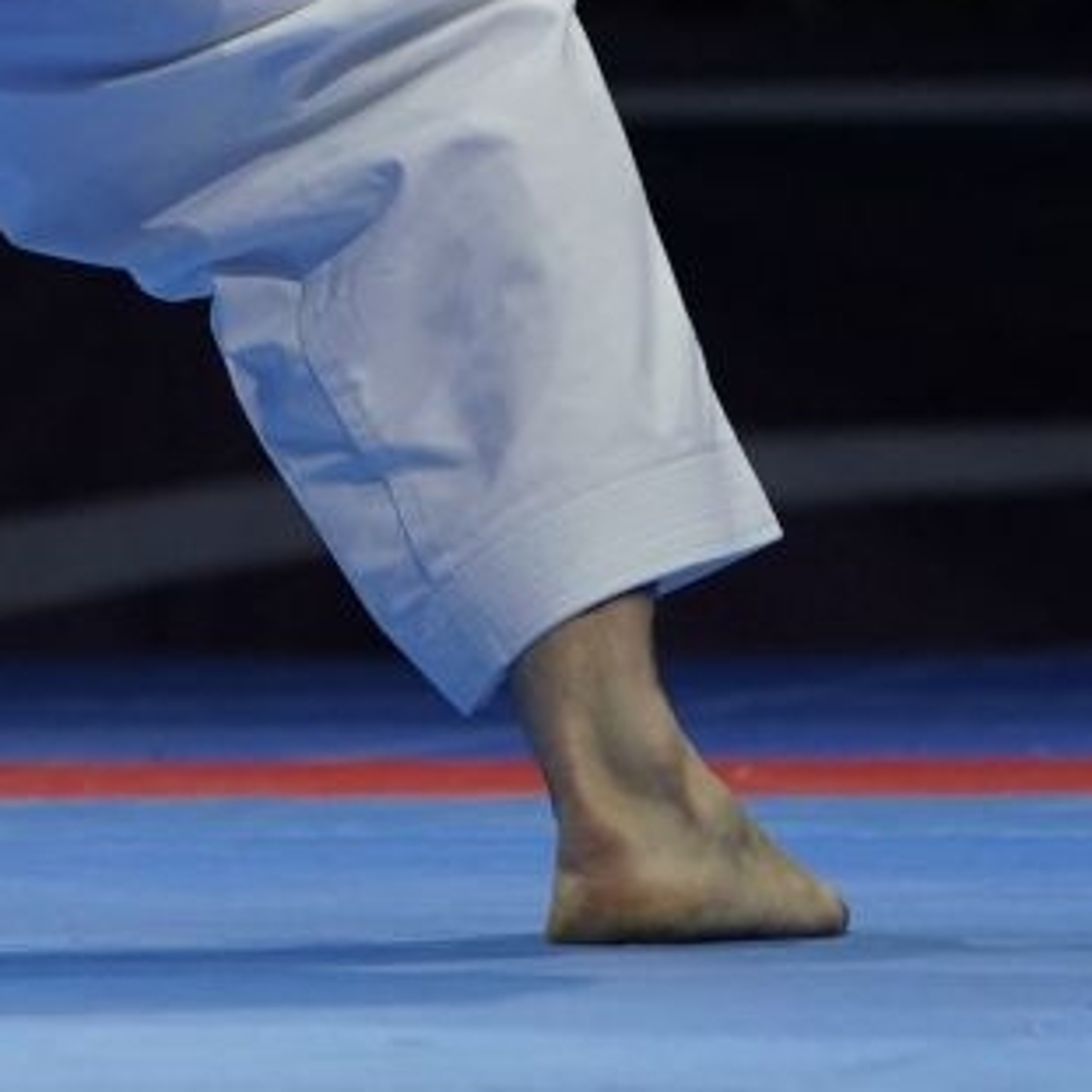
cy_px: -811
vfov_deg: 2.2
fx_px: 28410
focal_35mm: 796
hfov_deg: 2.2
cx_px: -801
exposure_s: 1/500
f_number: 5
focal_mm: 162
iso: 1600
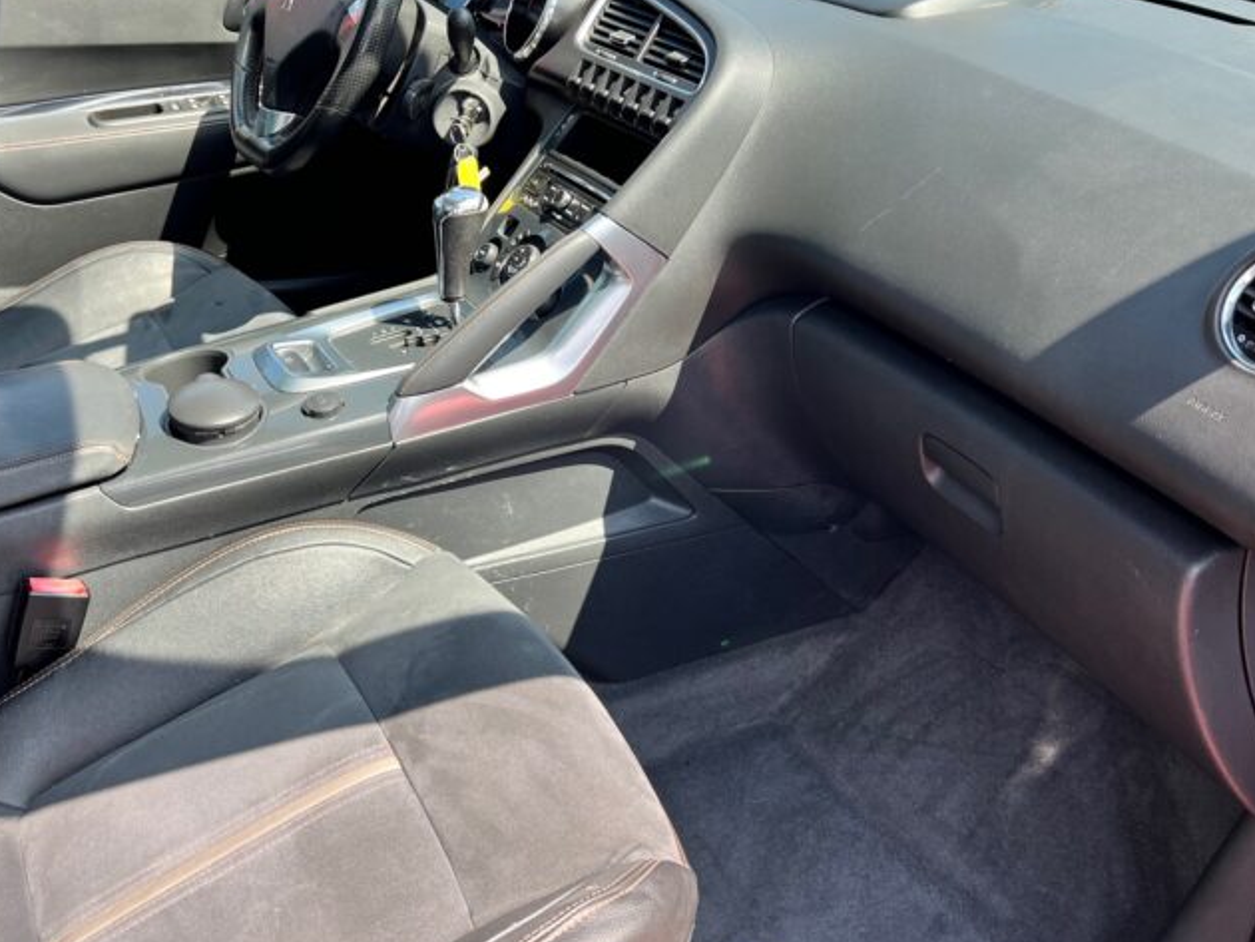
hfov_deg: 55.3
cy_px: 414
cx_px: 594
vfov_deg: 42.9
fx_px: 1197
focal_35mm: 33
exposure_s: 1/521
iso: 50
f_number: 1.5
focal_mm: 5.7
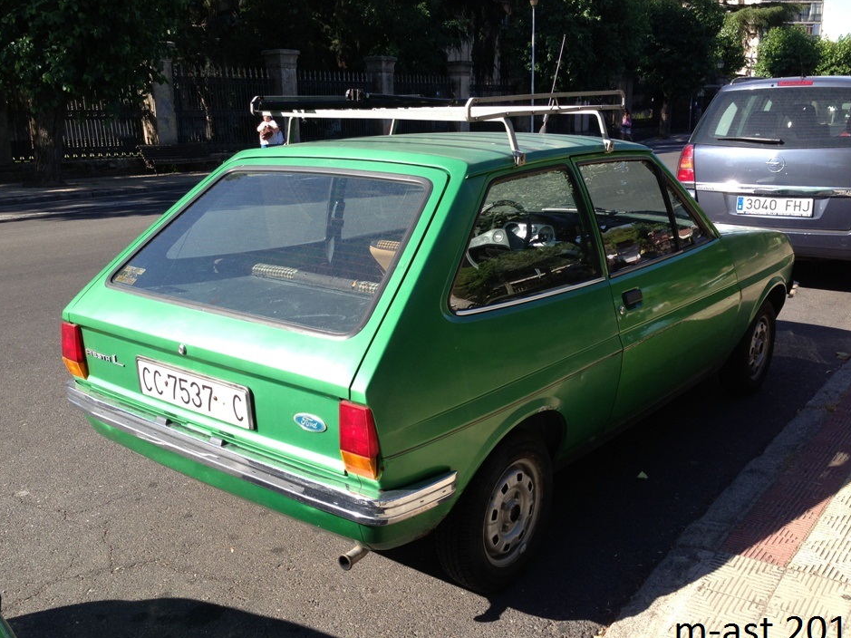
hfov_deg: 51.4
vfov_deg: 39.6
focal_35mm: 36
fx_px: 885
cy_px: 309
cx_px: 418
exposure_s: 1/493
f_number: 2.4
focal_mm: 4.13
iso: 50
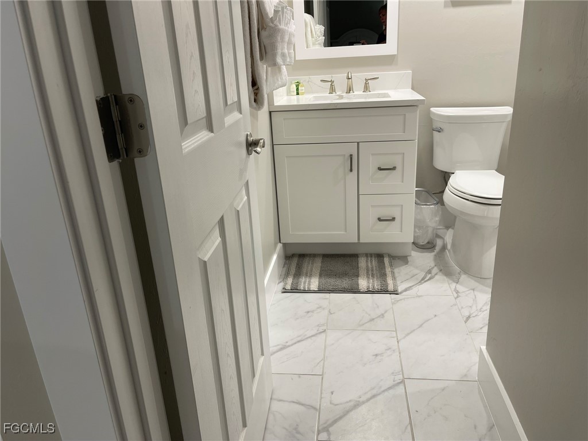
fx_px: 425
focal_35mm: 25
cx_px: 294
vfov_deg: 54.9
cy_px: 220
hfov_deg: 69.4
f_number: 1.6
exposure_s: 1/60
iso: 64
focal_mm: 5.1
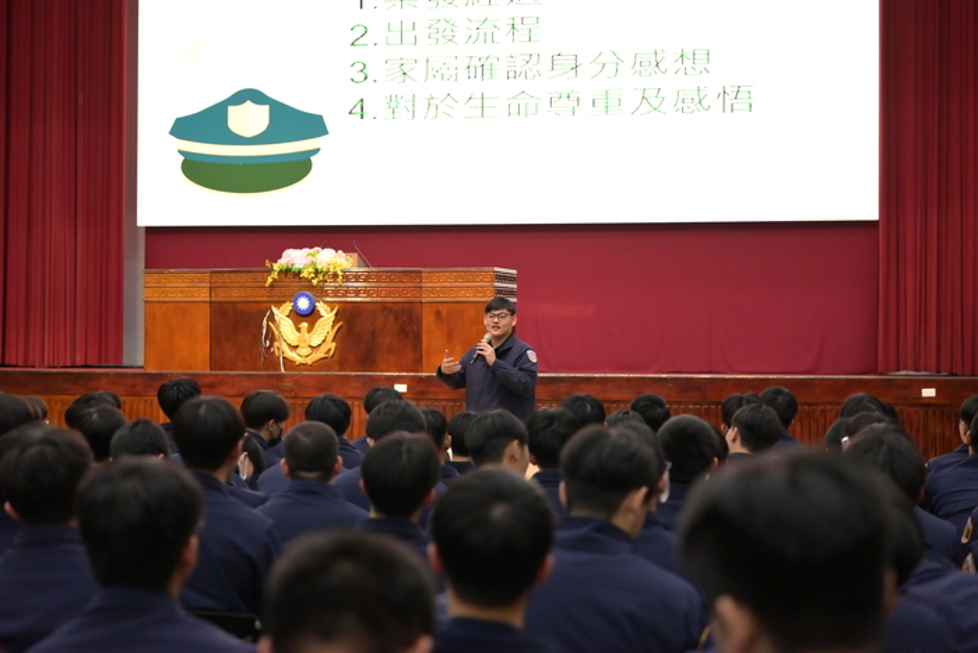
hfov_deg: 31.9
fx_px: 1712
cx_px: 489
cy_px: 326
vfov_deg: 21.6
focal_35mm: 63
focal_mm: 63
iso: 3200
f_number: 2.8
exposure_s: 1/250
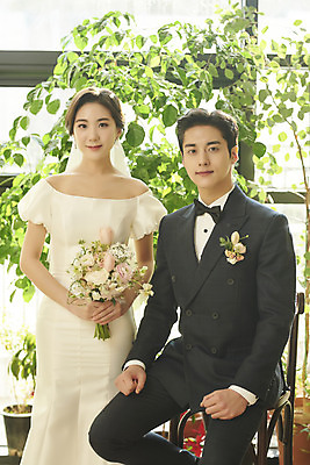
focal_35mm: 85
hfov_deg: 16.1
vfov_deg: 23.9
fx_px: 1097
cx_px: 155
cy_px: 232
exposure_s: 1/125
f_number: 2.8
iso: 125
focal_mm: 85
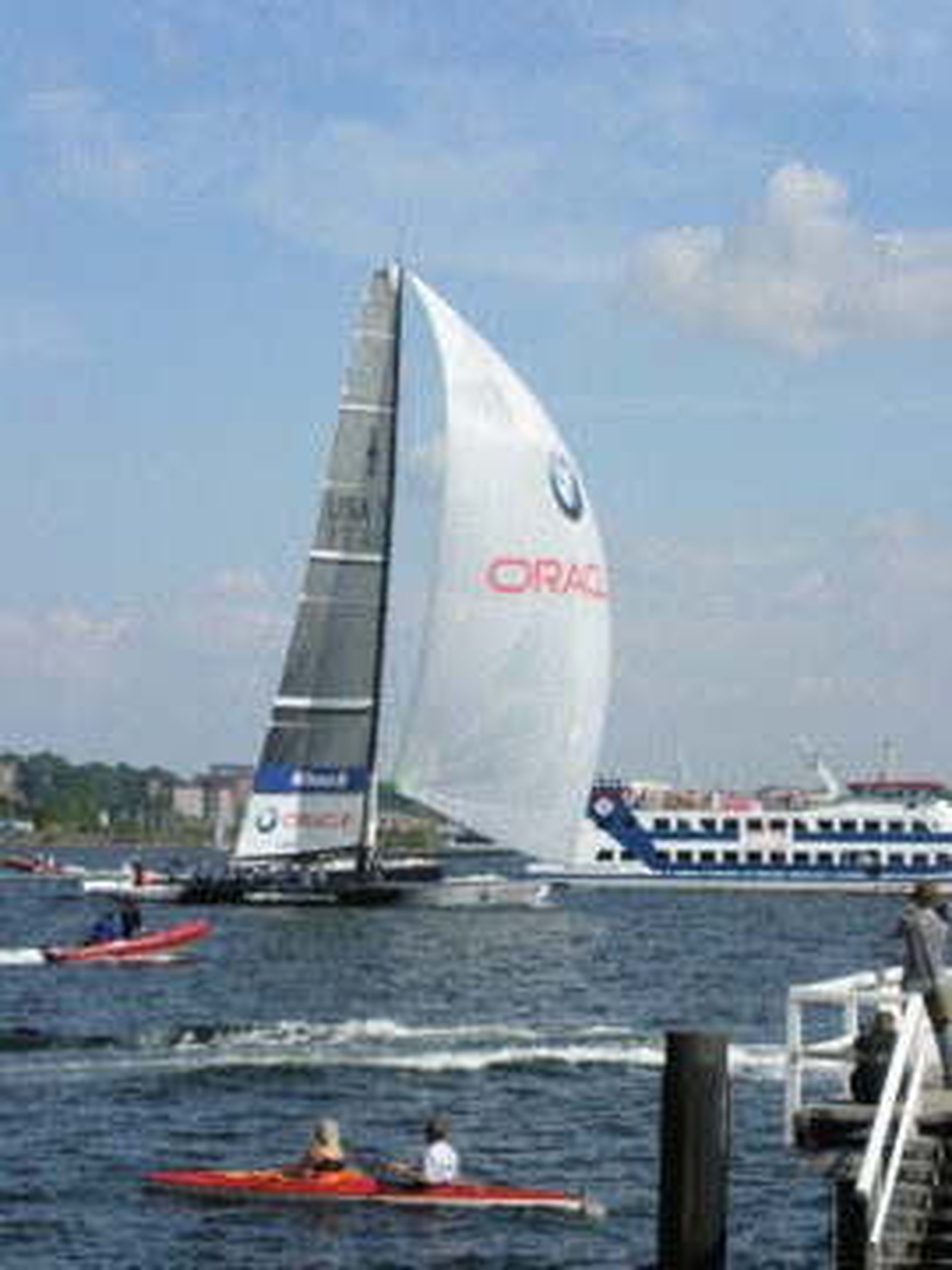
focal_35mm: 114
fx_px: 4180
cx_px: 476
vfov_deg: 17.3
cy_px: 635
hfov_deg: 13.0
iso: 100
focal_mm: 23.4
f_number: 8
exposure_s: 1/350
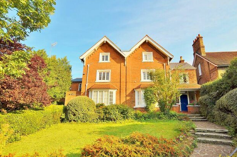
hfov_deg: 93.3
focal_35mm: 17
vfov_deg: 70.1
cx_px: 124
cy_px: 85
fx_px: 112
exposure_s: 1/250
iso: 200
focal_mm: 10
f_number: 8
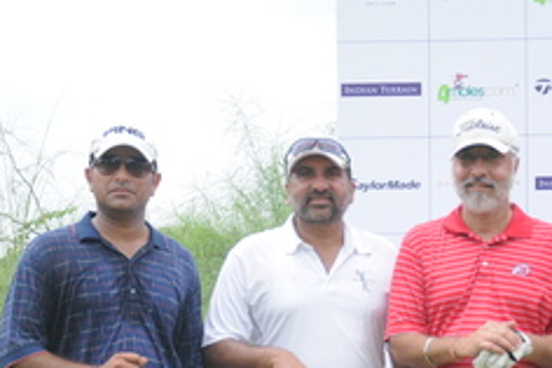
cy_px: 421
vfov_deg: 12.5
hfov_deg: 19.0
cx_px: 384
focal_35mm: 107
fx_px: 1639
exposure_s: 1/500
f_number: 4
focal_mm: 28
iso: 200
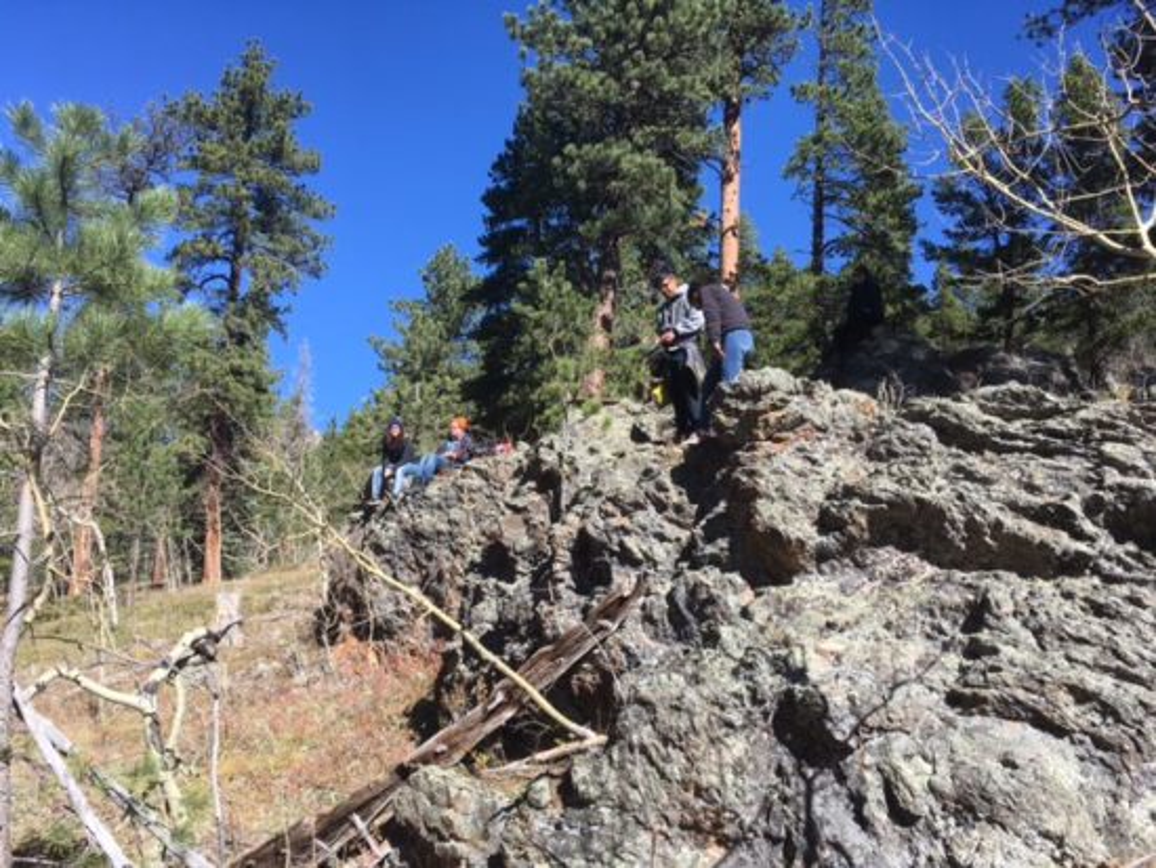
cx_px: 578
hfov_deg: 61.6
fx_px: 969
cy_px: 434
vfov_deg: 48.3
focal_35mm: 29
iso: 25
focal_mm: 4.15
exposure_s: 1/827
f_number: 2.2
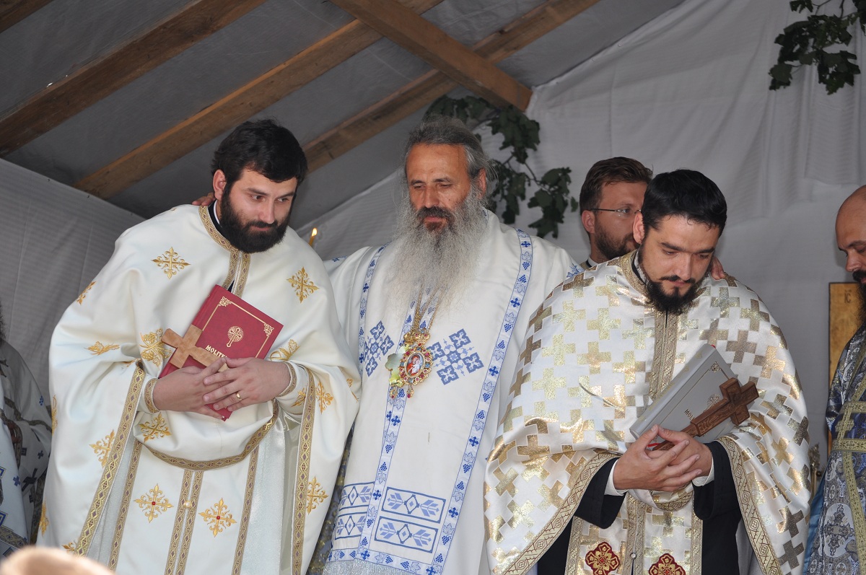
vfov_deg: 16.5
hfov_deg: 24.6
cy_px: 288
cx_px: 433
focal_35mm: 82
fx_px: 1982
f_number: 4.5
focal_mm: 55
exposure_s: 1/200
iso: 200
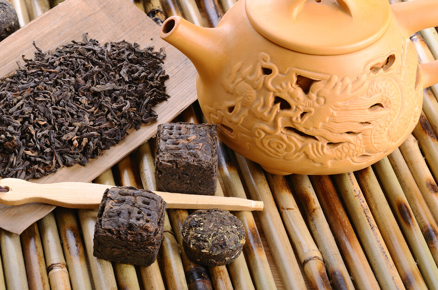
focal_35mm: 126
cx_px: 211
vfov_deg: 10.8
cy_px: 103
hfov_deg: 16.3
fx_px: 1530
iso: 100
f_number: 14
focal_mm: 62
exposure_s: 1/250
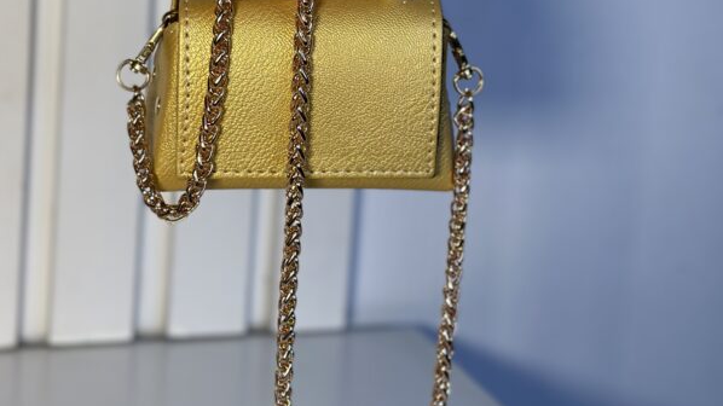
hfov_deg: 30.2
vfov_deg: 17.1
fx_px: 1342
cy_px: 72
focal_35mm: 70
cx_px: 362
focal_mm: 6.86
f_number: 1.78
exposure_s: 1/302
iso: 80
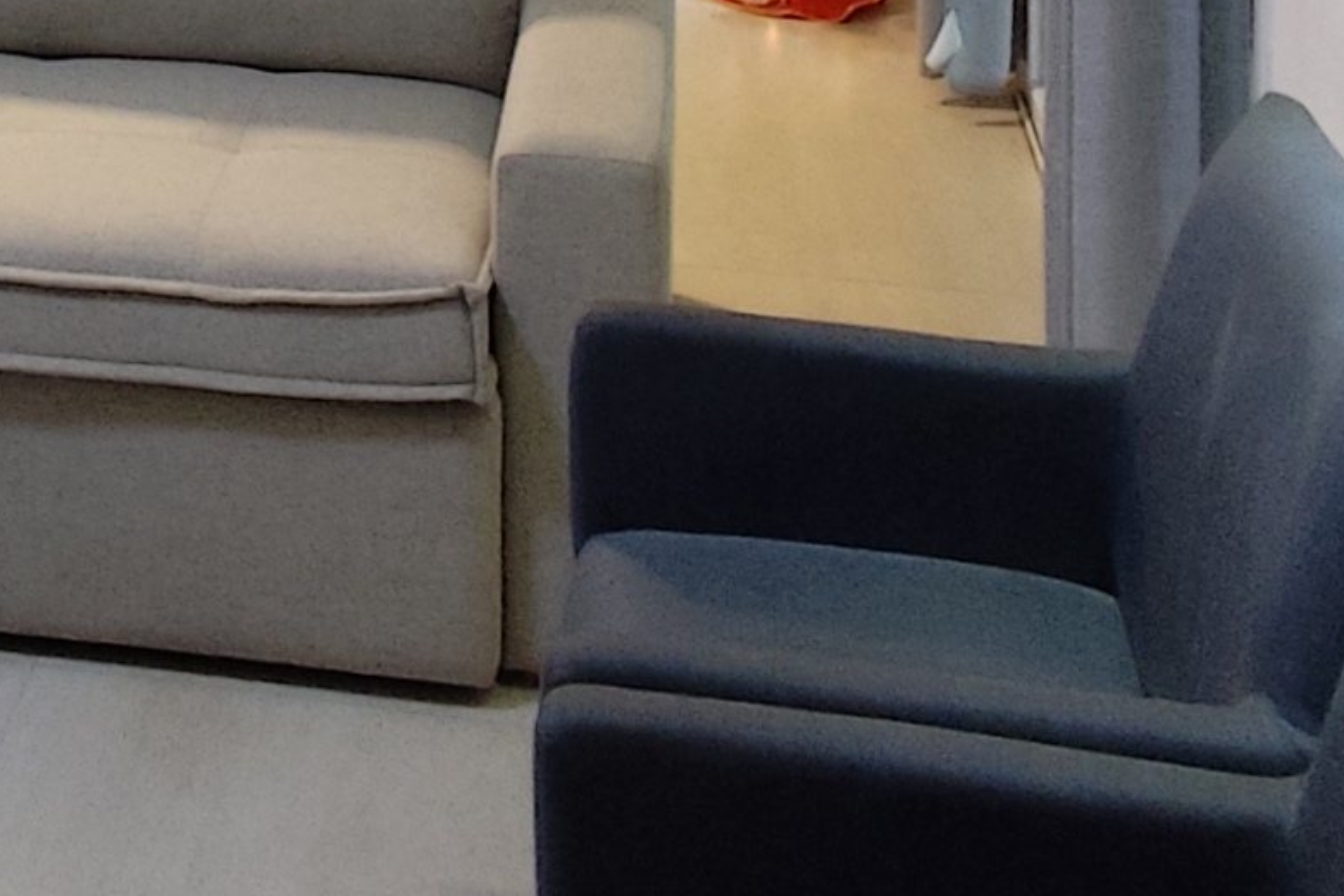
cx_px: 114
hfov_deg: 27.7
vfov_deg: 16.8
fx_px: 2613
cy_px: -620
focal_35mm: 70
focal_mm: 1.65
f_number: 2.2
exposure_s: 1/40
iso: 400
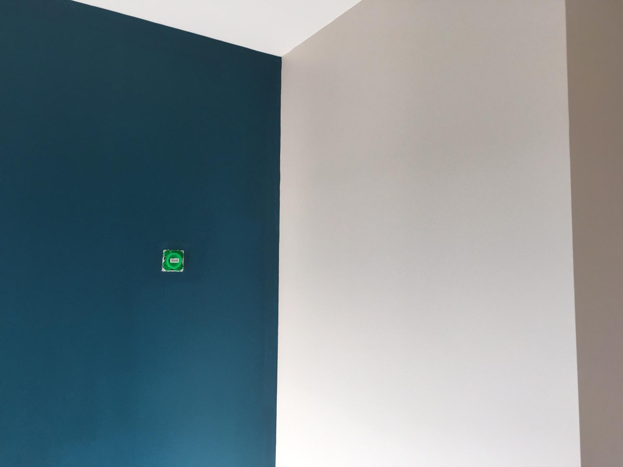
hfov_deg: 61.7
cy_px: 234
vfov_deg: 48.2
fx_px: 522
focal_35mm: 29
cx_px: 312
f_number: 2.2
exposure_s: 1/100
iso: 40
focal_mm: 4.15
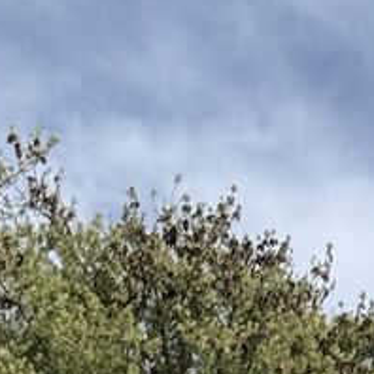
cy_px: 950
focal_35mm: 145
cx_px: 589
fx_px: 1772
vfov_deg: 10.2
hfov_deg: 11.5
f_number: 1.9
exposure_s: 1/1418
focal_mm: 2.69
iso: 25
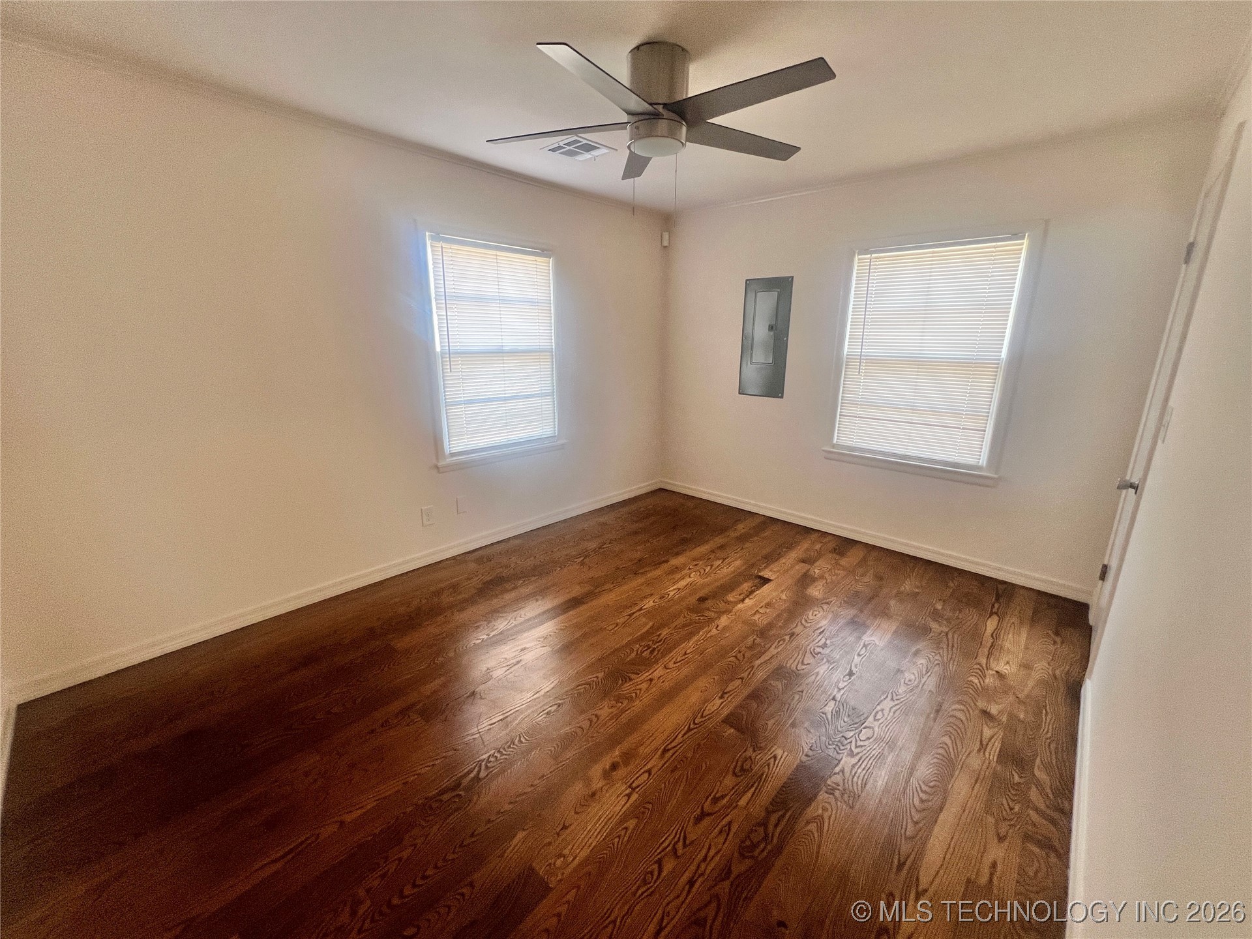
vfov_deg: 89.9
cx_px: 626
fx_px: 470
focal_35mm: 13
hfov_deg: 106.2
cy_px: 470
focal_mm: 1.57
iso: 125
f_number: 1.8
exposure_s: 1/60
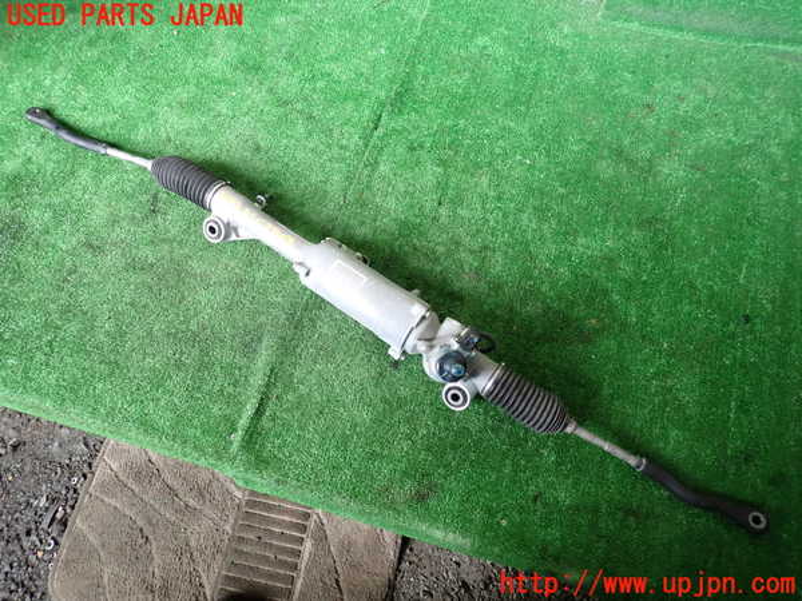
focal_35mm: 25
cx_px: 401
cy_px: 300
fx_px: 579
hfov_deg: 69.4
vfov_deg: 54.9
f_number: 2
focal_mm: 4.5
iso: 200
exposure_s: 1/30
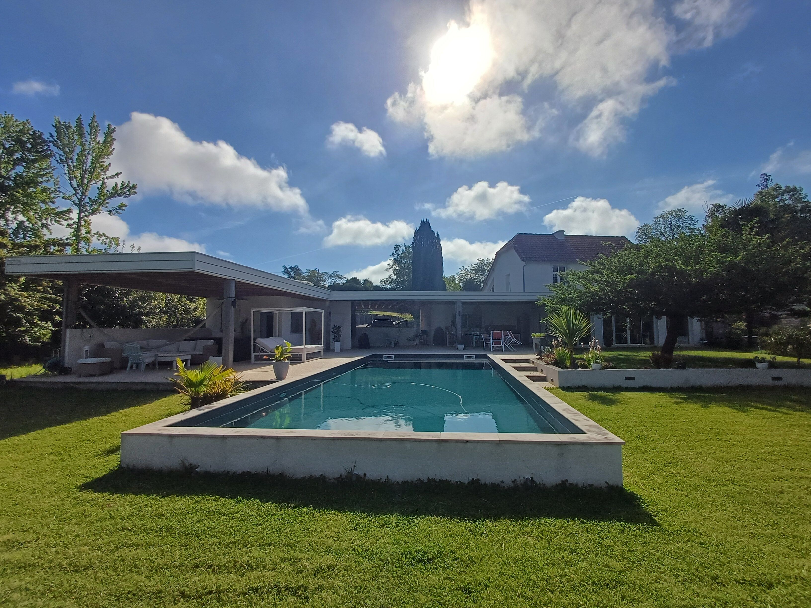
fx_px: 375
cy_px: 304
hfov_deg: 94.5
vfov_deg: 78.1
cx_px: 406
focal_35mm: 16
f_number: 2.2
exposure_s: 1/3300
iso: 40
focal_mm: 1.64
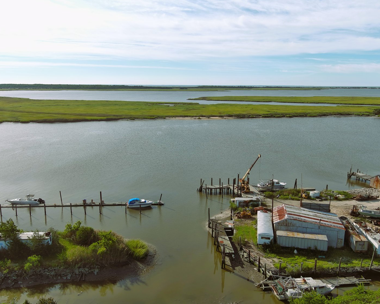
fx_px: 371
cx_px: 175
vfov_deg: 44.6
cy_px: 153
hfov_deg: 54.1
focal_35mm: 33
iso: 100
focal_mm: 10.57
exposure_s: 1/1600
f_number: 2.8
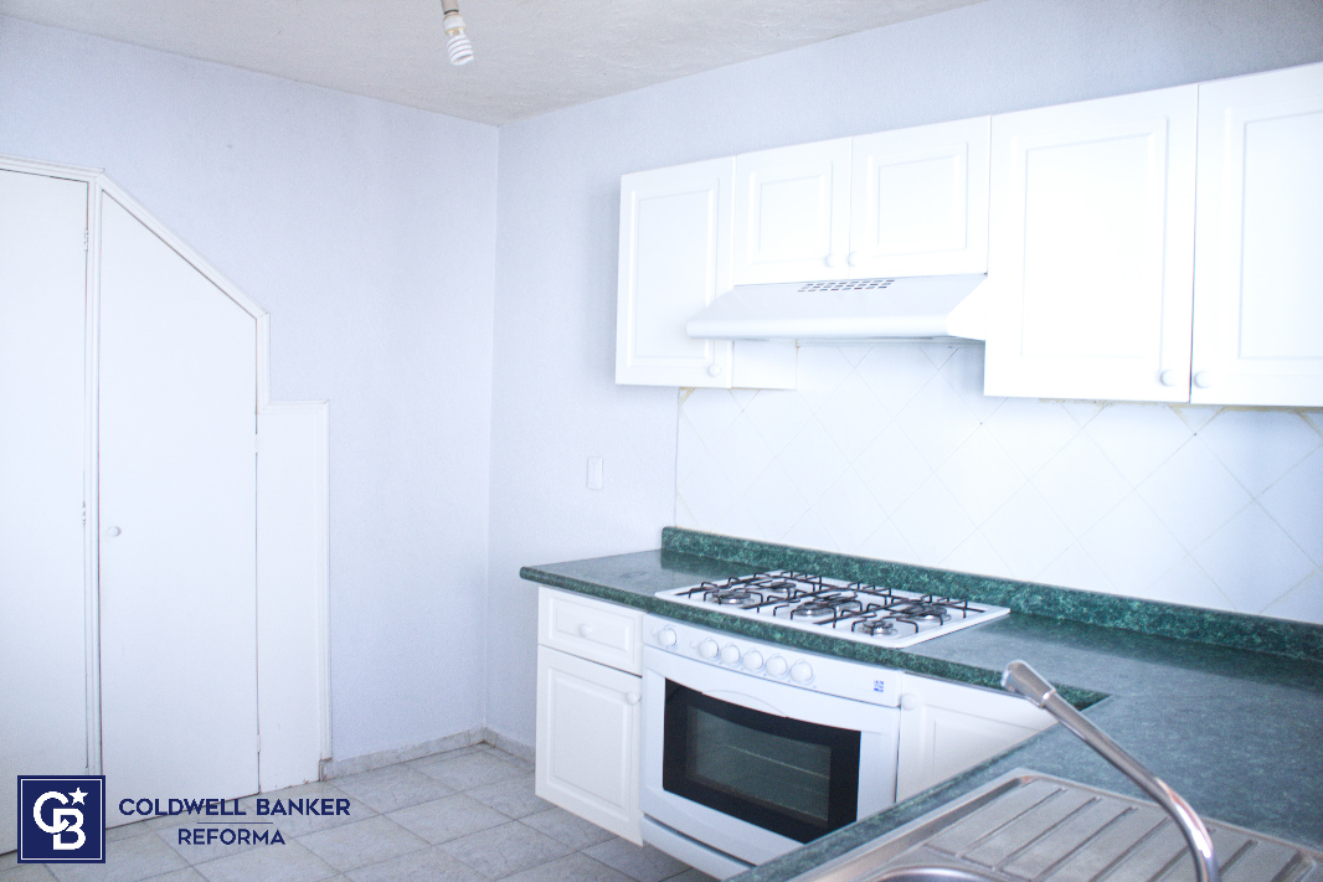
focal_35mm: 27
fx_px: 992
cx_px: 662
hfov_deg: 67.4
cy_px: 441
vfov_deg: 47.9
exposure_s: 1/125
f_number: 5
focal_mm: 18
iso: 200
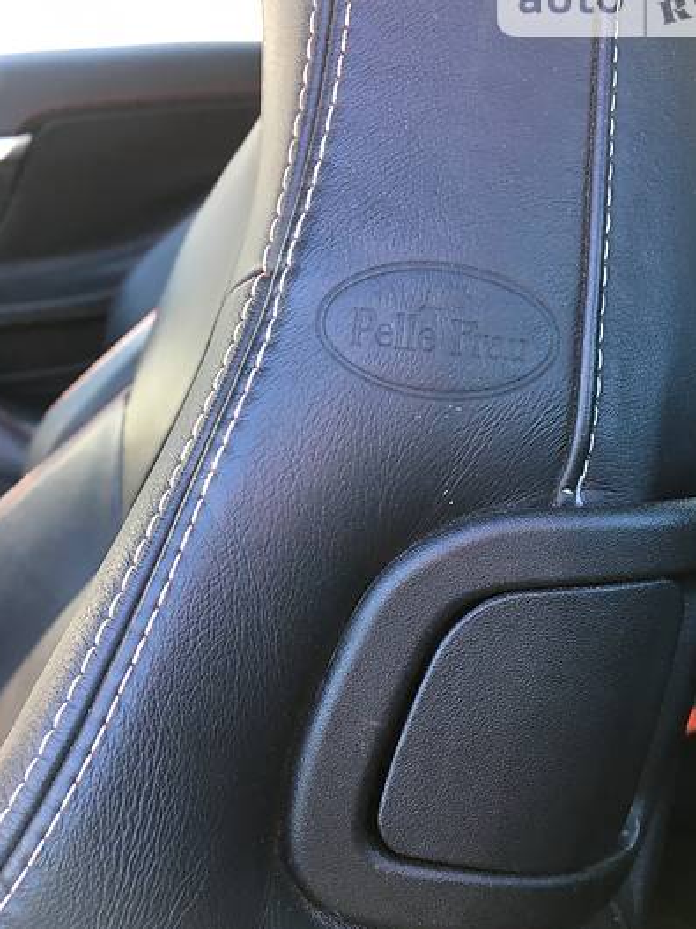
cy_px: 469
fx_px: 885
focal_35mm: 33
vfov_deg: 55.4
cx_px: 381
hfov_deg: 42.9
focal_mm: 4.2
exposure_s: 1/33
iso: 40
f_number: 2.2
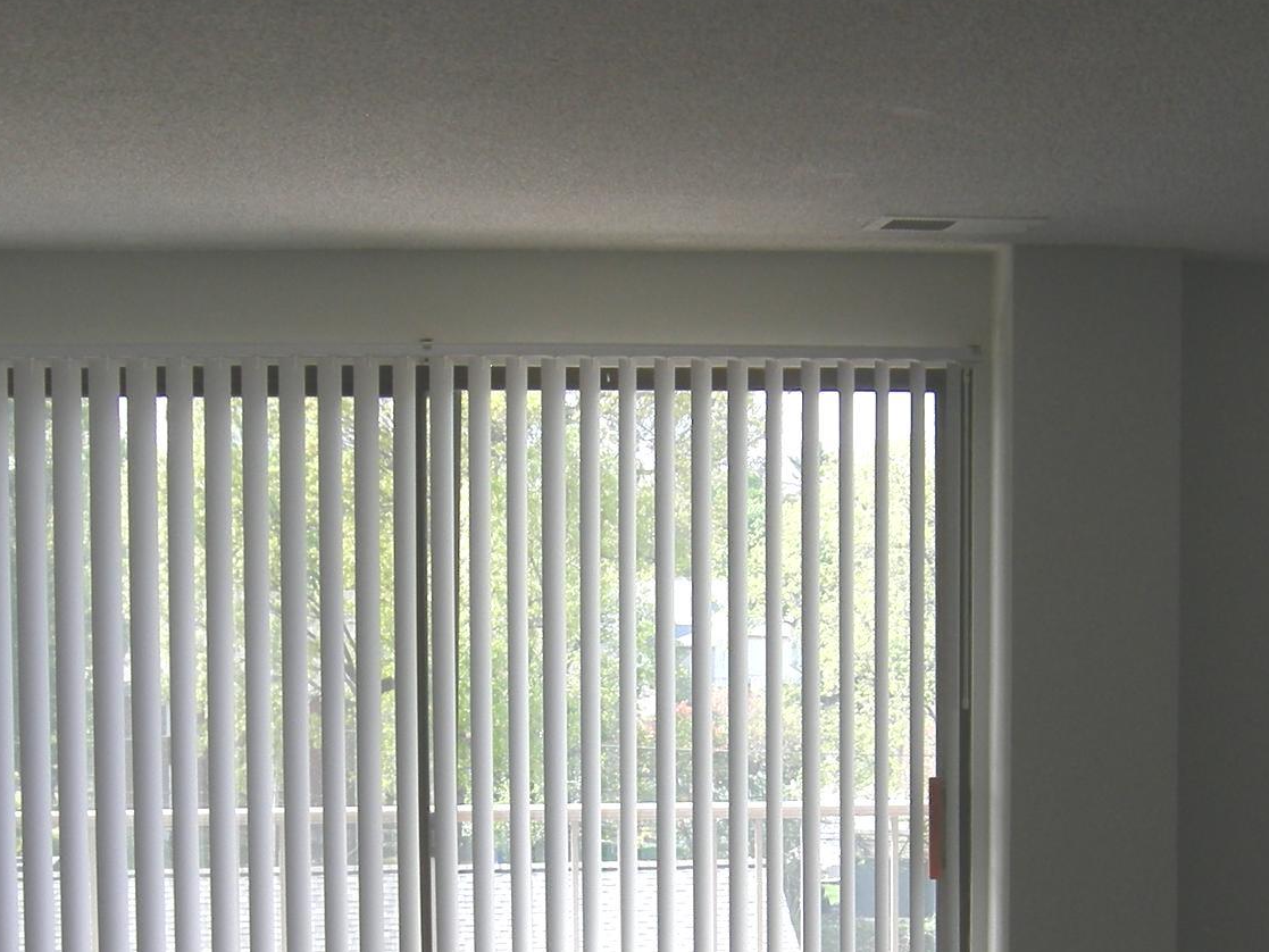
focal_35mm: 66
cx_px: 716
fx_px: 2420
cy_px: 767
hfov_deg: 29.4
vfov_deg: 22.0
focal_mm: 7.5
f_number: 4.3
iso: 64
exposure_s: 1/126
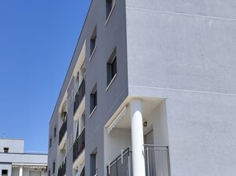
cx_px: 101
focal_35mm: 58
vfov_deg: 25.2
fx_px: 395
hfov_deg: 33.2
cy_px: 99
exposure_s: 1/968
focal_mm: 6.14
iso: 50
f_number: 1.65
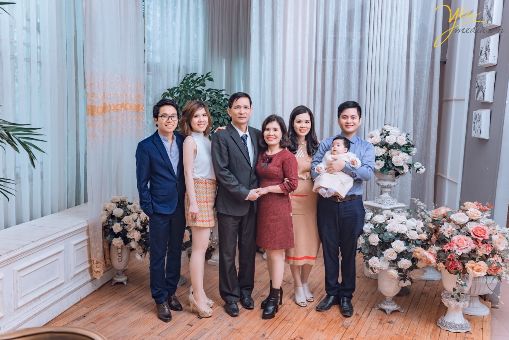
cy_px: 170
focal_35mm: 35
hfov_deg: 54.4
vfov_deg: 37.9
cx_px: 254
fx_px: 495
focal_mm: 35
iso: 100
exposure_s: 1/60
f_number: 5.6
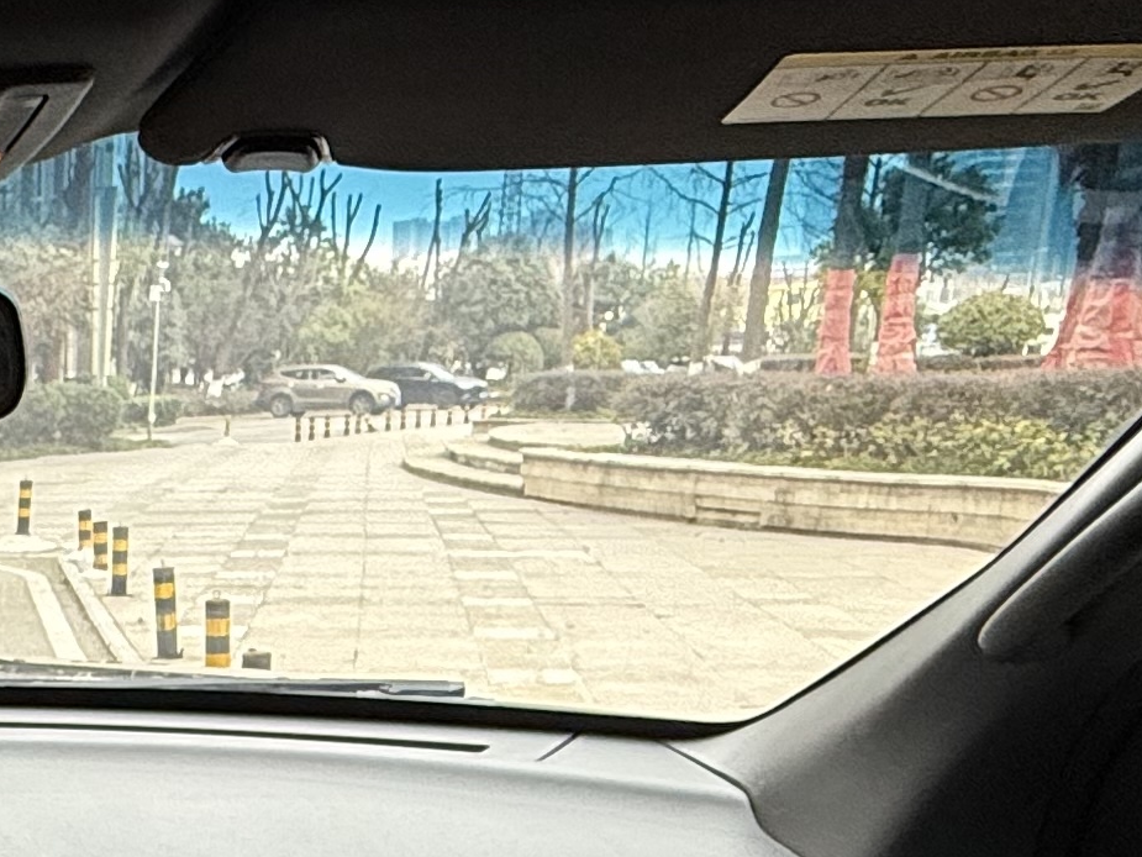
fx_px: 2013
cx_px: -263
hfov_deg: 27.5
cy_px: 927
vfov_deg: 22.7
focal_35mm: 61
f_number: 2.2
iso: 160
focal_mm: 2.22
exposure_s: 1/99
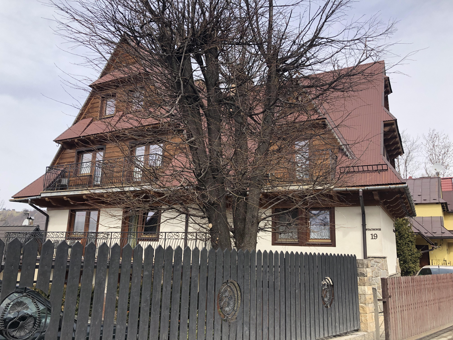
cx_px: 226
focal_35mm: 28
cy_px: 170
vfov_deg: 49.7
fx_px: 366
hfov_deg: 63.4
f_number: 1.8
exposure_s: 1/1091
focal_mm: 4
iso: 20
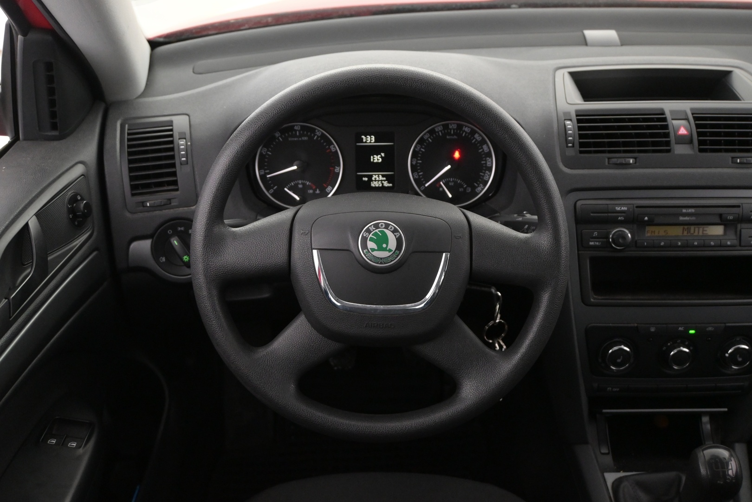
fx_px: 752
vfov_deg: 36.9
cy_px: 251
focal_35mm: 36
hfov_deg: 53.1
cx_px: 376
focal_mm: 24
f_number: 4.2
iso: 2500
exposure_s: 1/40
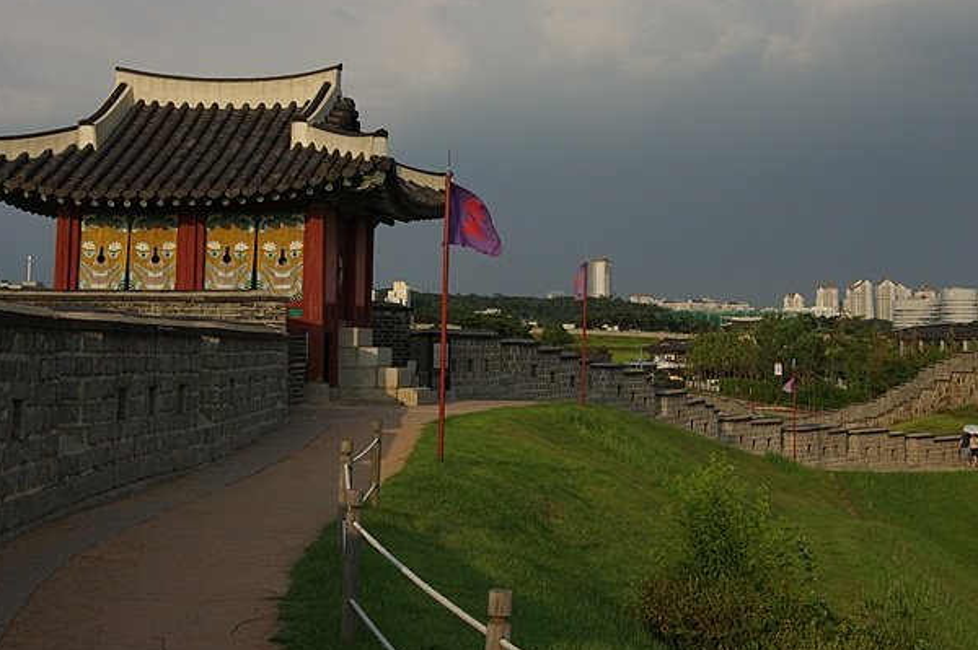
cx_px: 567
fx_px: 1466
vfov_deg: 24.8
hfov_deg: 36.8
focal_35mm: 54
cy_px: 181
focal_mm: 24
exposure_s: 1/400
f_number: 5.6
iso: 100
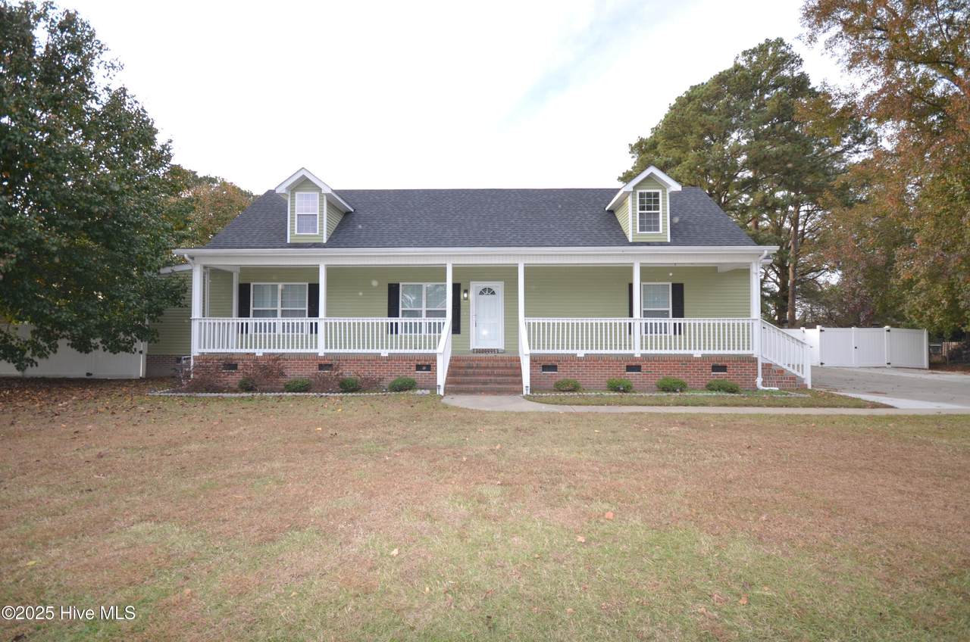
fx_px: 403
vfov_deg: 77.1
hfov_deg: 100.5
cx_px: 485
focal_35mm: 15
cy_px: 321
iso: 160
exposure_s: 1/100
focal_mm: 10
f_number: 5
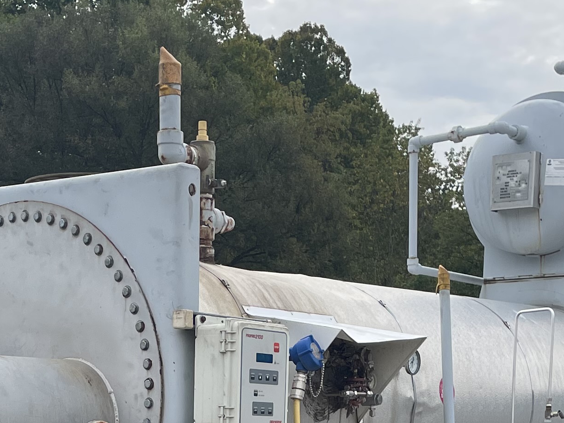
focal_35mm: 86
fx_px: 1401
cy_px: 622
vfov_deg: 15.8
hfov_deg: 22.7
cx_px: 206
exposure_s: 1/558
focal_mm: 4.2
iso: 32
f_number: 1.6
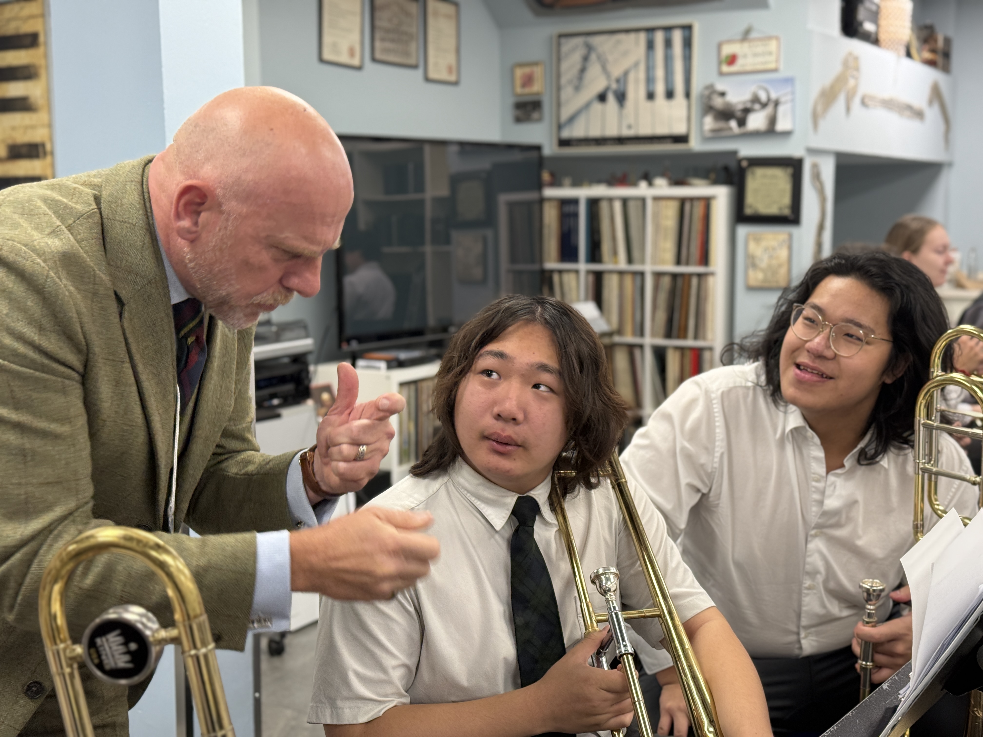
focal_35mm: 48
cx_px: 492
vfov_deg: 30.3
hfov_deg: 39.7
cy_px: 368
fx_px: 1363
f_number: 1.78
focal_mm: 6.76
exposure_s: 1/60
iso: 160
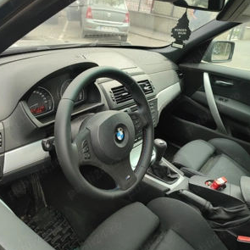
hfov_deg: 54.0
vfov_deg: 54.0
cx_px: 124
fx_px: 245
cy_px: 126
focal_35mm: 30
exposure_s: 1/115
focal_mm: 6.04
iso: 50
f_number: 1.9
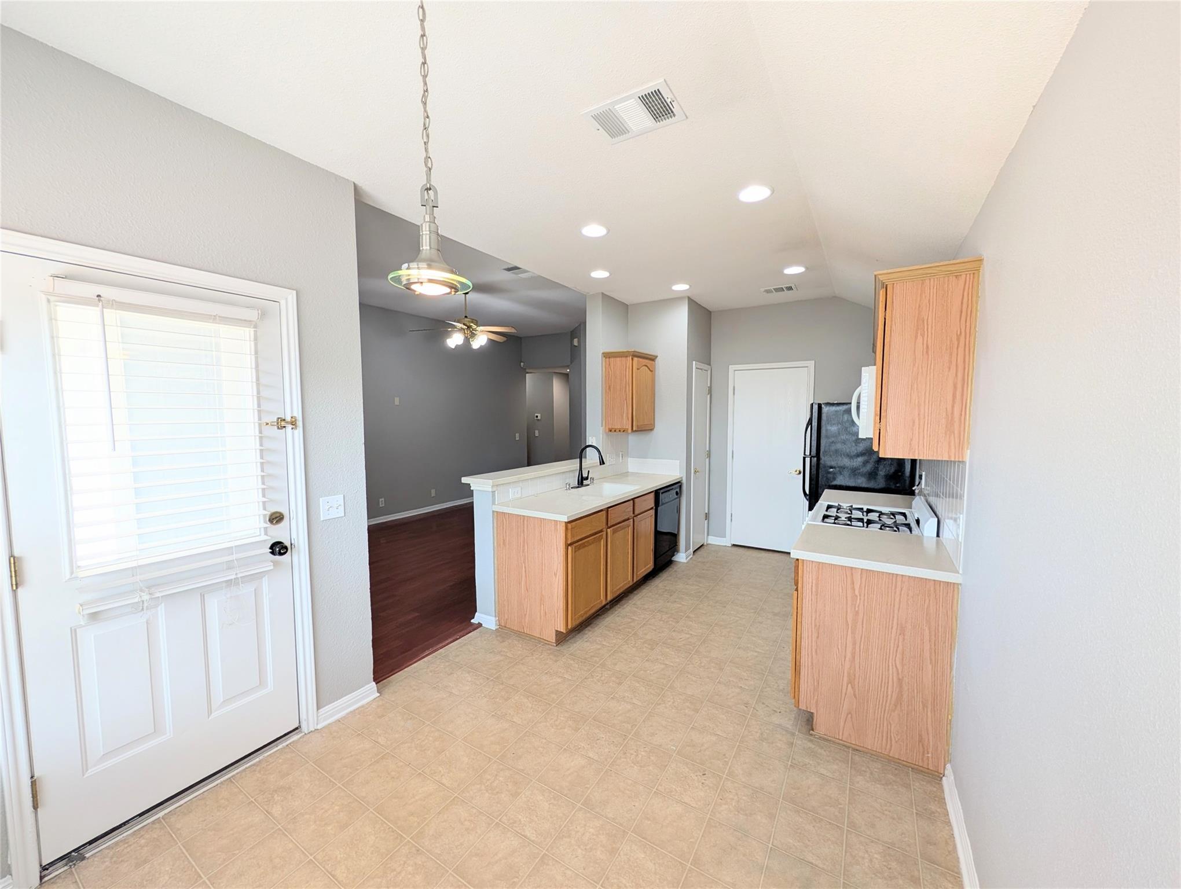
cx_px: 590
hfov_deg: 110.5
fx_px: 410
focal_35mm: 12
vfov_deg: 94.6
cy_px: 444
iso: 58
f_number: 1.7
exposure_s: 1/120
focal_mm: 2.02
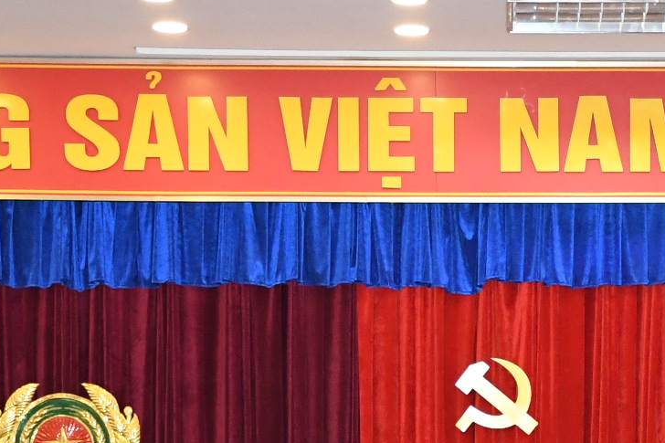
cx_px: 659
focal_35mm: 195
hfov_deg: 10.5
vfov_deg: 6.9
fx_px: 3601
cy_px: 731
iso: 2500
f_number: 4.5
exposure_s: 1/200
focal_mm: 34
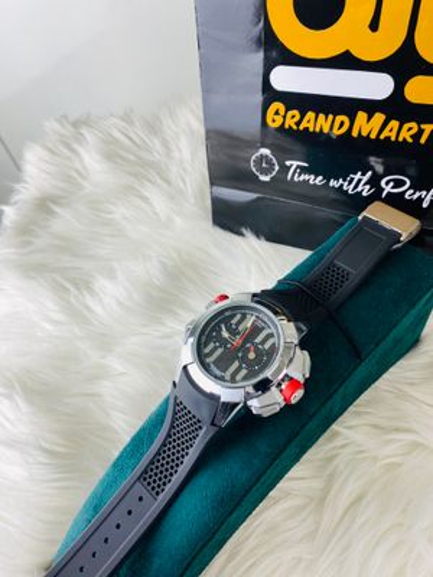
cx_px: 216
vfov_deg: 67.3
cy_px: 288
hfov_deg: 53.1
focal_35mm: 26
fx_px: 434
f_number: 1.8
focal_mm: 4.25
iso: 32
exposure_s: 1/104
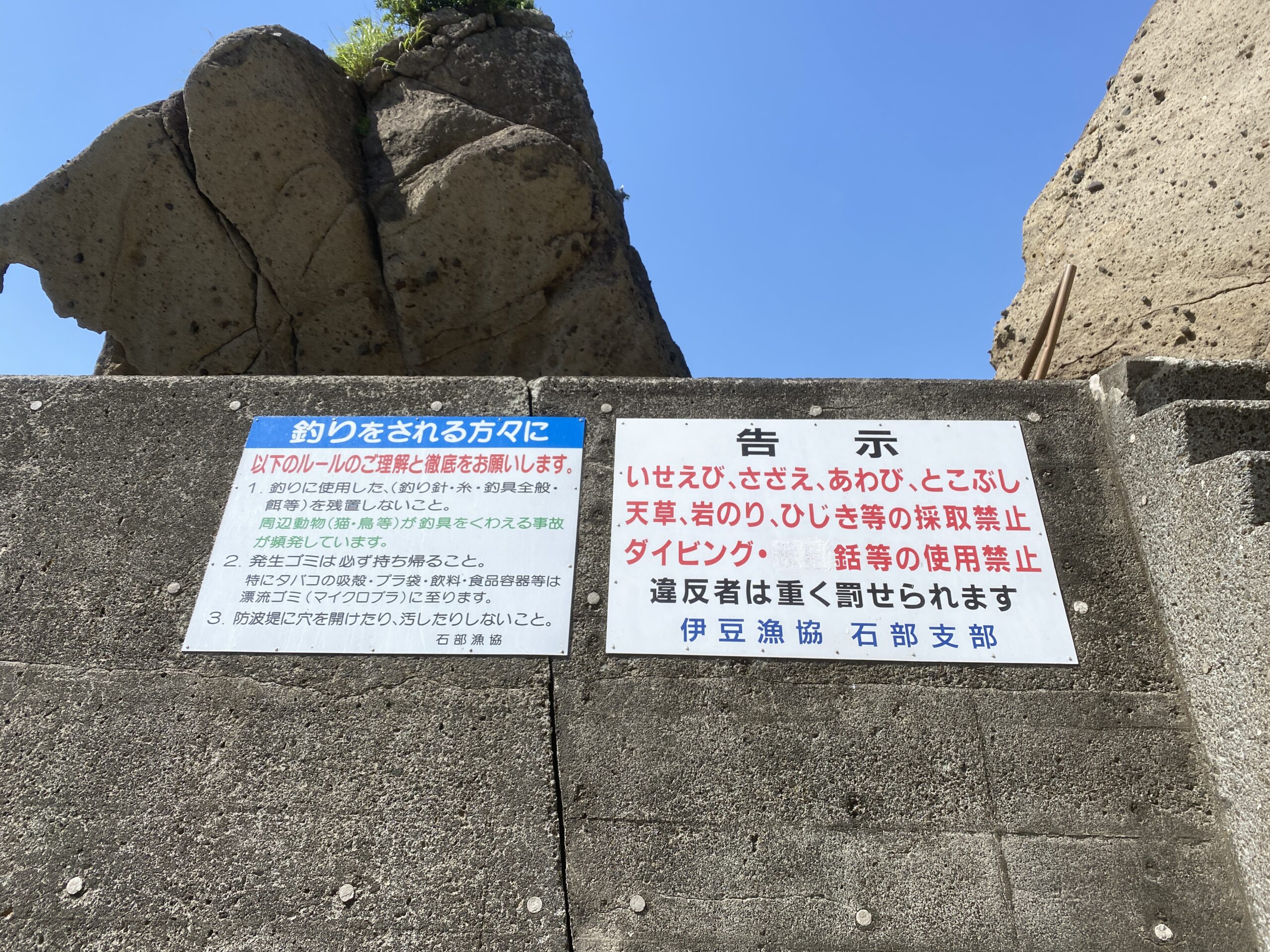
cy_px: 476
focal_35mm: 26
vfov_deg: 53.1
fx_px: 954
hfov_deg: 67.3
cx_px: 635
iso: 32
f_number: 1.8
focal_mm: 4.25
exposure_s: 1/3497
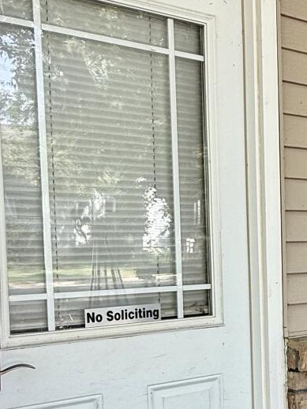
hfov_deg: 23.0
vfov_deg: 35.1
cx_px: 433
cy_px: 279
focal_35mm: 54
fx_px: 639
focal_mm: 2.22
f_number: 2.2
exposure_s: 1/149
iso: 50
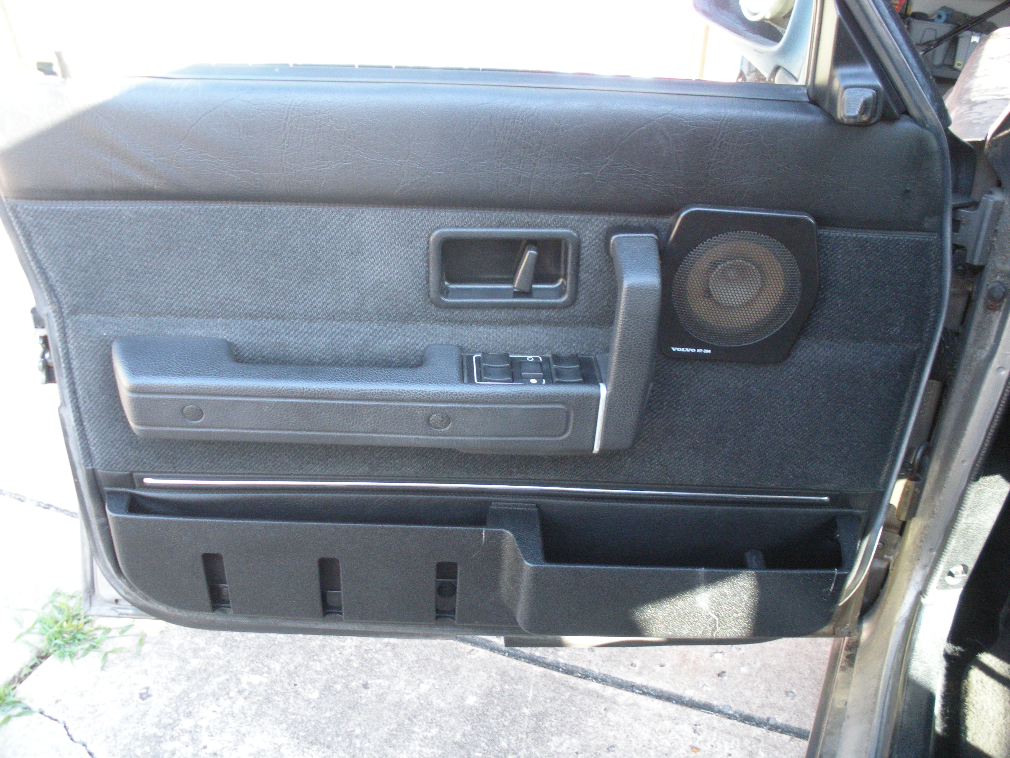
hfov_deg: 51.4
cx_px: 505
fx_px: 1050
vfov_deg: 39.7
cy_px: 379
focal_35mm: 36
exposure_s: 1/64.1
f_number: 3.5
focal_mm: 6.3
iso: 369
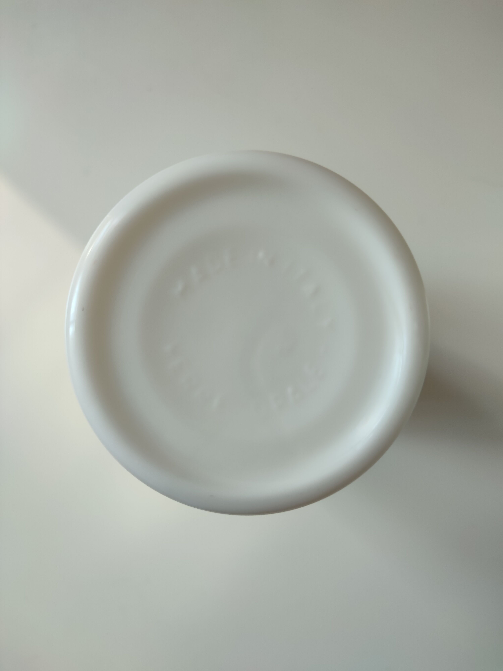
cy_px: 336
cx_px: 252
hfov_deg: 54.9
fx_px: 484
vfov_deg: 69.4
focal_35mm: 25
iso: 96
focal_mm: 6.04
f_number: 1.9
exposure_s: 1/50
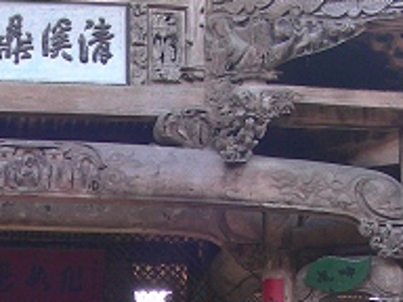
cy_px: 454
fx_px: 1339
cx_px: 52
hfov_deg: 16.9
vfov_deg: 12.3
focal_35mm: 115
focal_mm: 6.3
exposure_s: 1/51
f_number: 3.5
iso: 50
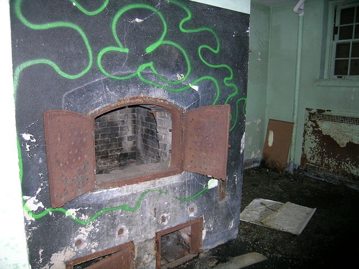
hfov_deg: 63.4
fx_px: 290
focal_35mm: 28
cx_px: 180
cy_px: 134
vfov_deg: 49.7
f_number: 2.8
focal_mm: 5.8
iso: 123
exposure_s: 1/60.1
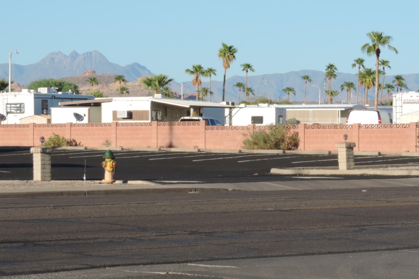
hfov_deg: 12.2
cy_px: 174
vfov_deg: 8.2
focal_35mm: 168
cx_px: 219
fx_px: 1955
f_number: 4.2
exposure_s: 1/500
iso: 80
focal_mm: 18.7
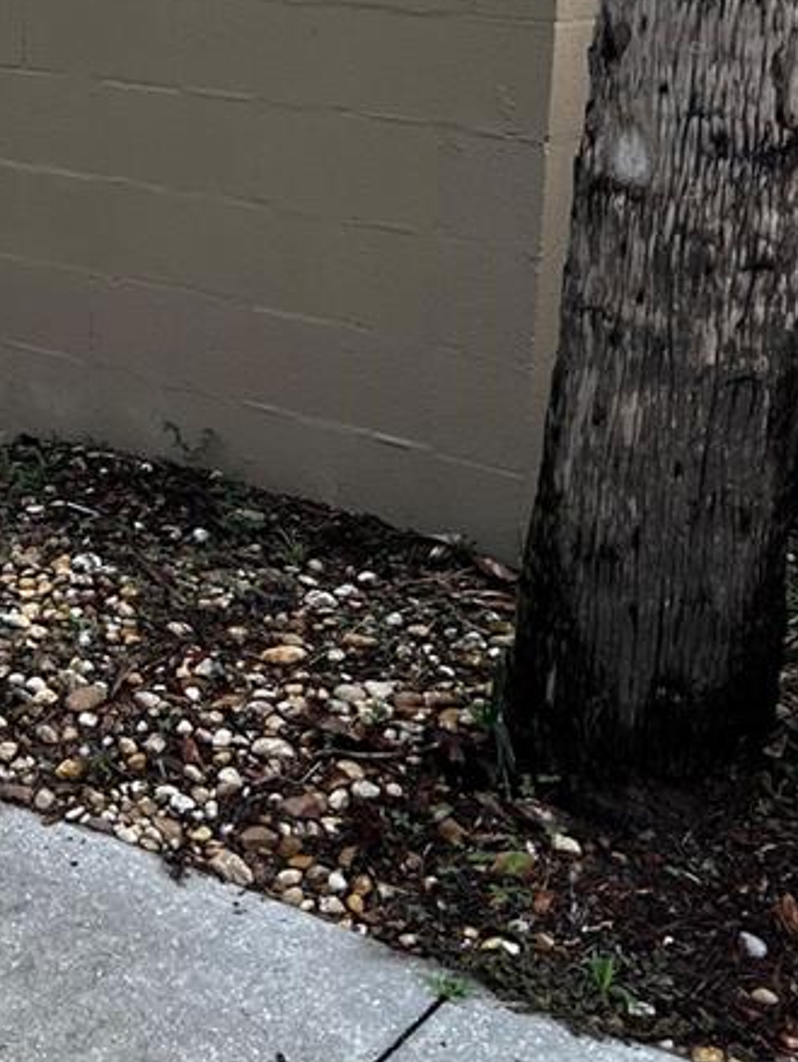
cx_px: -118
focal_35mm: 71
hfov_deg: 19.7
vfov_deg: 26.6
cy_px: 138
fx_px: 2179
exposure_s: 1/718
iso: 50
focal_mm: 5.7
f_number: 1.5
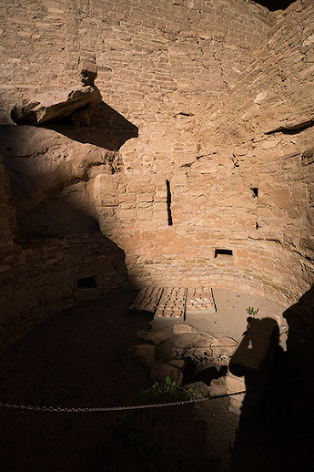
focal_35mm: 17
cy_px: 236
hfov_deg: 70.4
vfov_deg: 93.3
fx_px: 223
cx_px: 157
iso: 320
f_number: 9
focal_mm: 17
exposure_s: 1/640
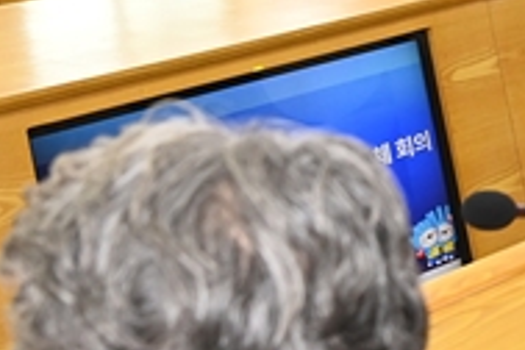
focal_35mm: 126
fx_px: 1837
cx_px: 914
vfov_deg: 10.7
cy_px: -71
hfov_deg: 14.5
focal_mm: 34
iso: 2500
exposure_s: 1/125
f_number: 6.3
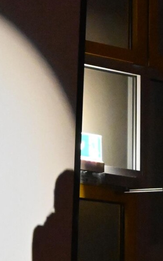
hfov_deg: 4.8
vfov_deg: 7.7
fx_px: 1941
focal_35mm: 273
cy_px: 246
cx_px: 269
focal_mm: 41
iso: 8000
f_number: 5.6
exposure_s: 1/50
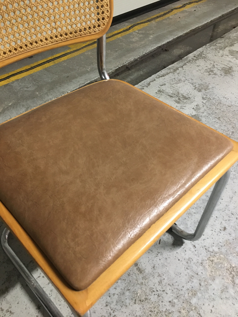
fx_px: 266
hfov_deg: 48.2
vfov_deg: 61.7
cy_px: 158
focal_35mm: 29
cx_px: 119
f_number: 2.2
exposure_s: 1/25
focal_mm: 4.15
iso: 200
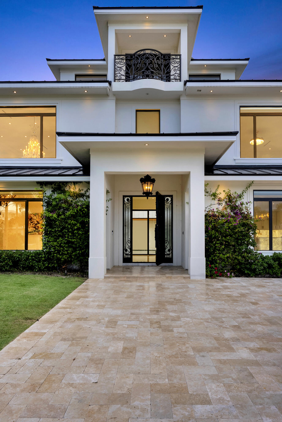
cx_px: 141
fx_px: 282
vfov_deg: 73.7
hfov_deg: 53.2
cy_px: 211
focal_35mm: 24
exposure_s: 1/100
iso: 400
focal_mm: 24
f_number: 9
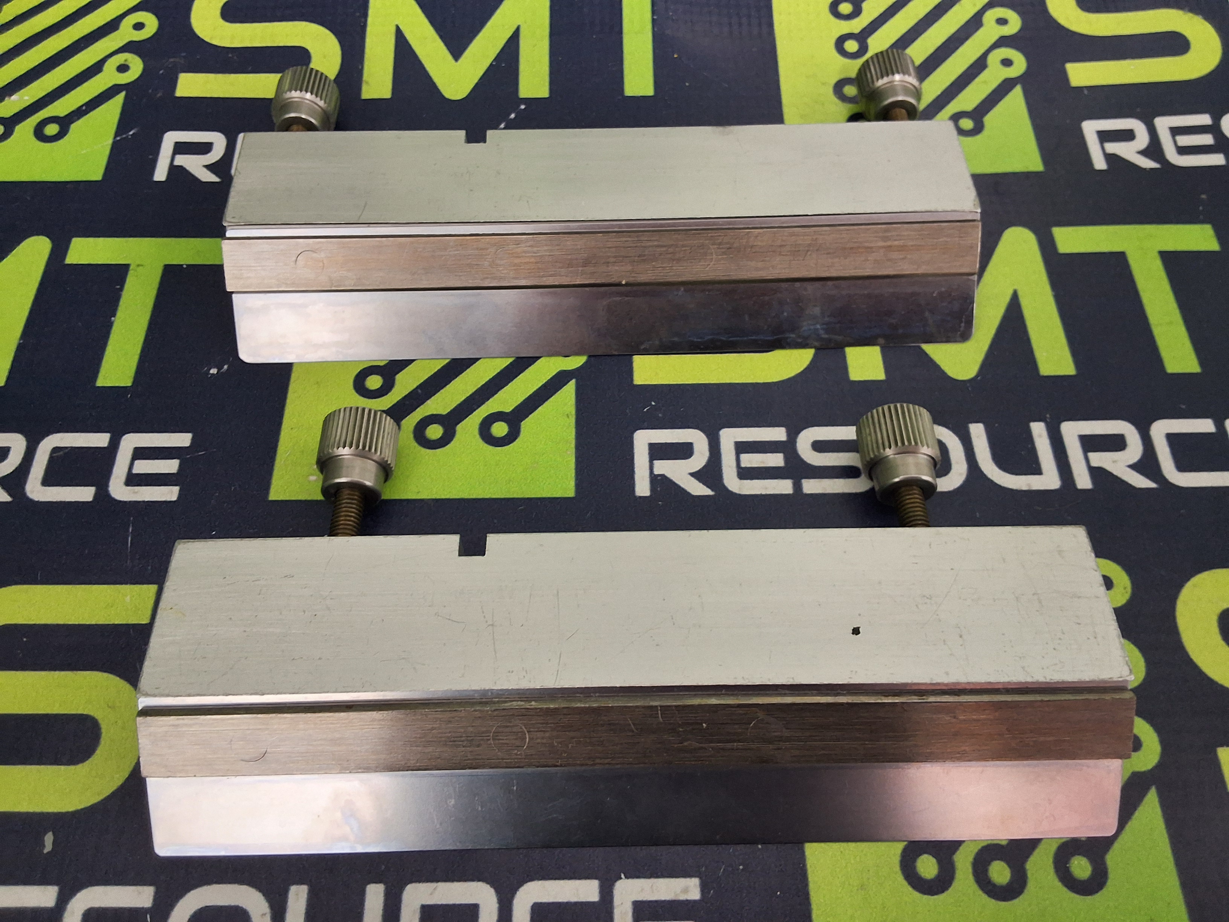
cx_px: 614
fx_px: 994
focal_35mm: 28
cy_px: 461
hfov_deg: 63.4
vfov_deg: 49.7
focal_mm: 2.91
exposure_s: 1/30
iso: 250
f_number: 1.9
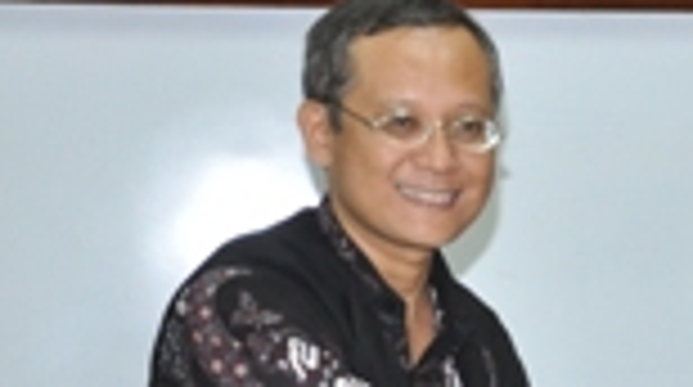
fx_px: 2183
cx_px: 918
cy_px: 446
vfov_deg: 10.0
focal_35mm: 119
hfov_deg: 16.9
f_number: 4
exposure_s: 1/60
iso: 800
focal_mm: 26
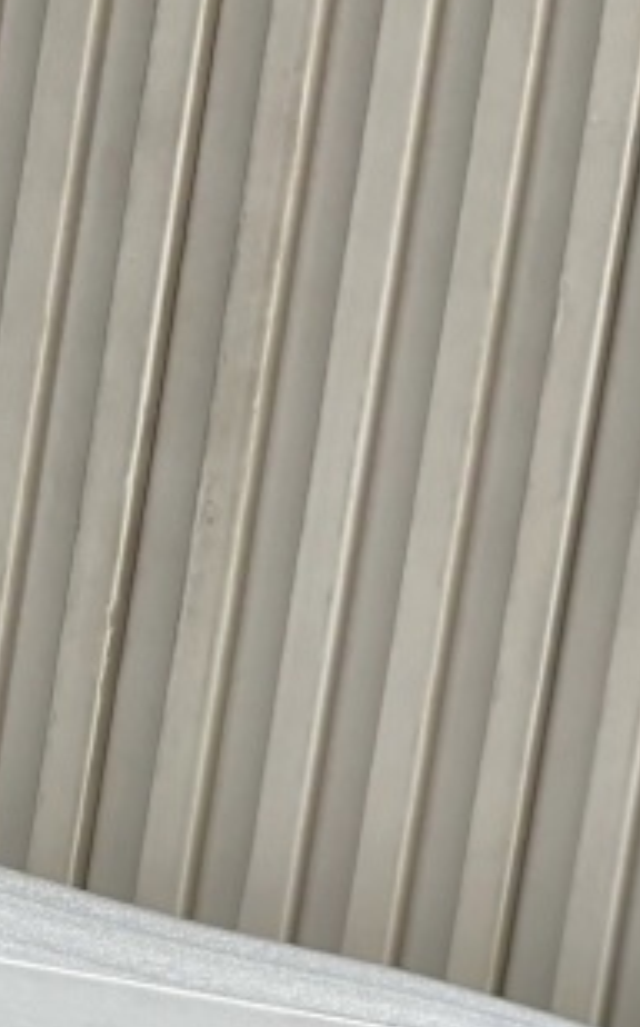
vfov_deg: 15.3
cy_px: 1427
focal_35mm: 129
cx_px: 1757
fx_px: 3607
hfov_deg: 8.8
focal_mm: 5.96
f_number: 1.6
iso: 40
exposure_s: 1/174
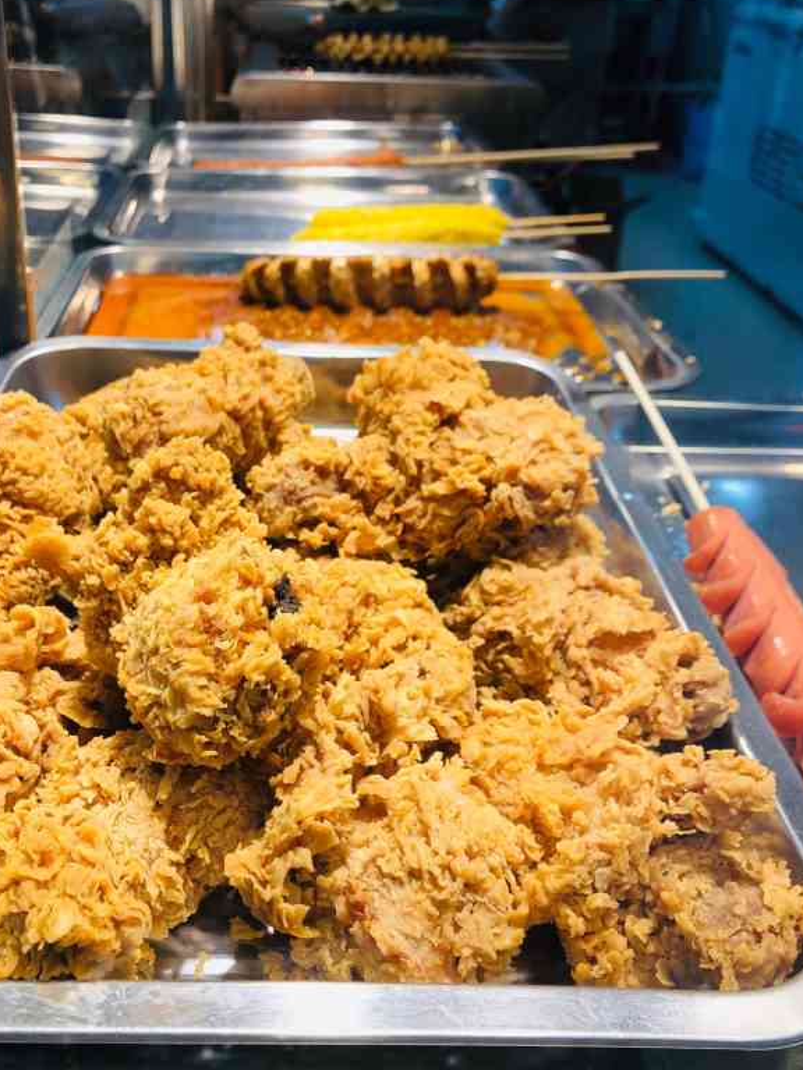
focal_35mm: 34
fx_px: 1052
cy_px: 495
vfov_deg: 53.9
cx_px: 325
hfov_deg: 41.6
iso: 20
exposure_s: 1/187
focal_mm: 3.99
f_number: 1.8
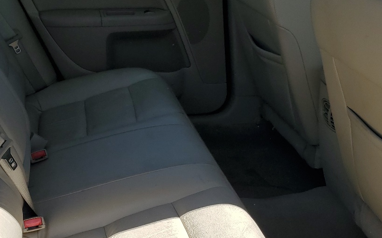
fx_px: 562
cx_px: 164
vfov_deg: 24.0
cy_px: 112
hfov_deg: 37.5
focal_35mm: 54
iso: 50
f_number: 1.5
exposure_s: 1/1667
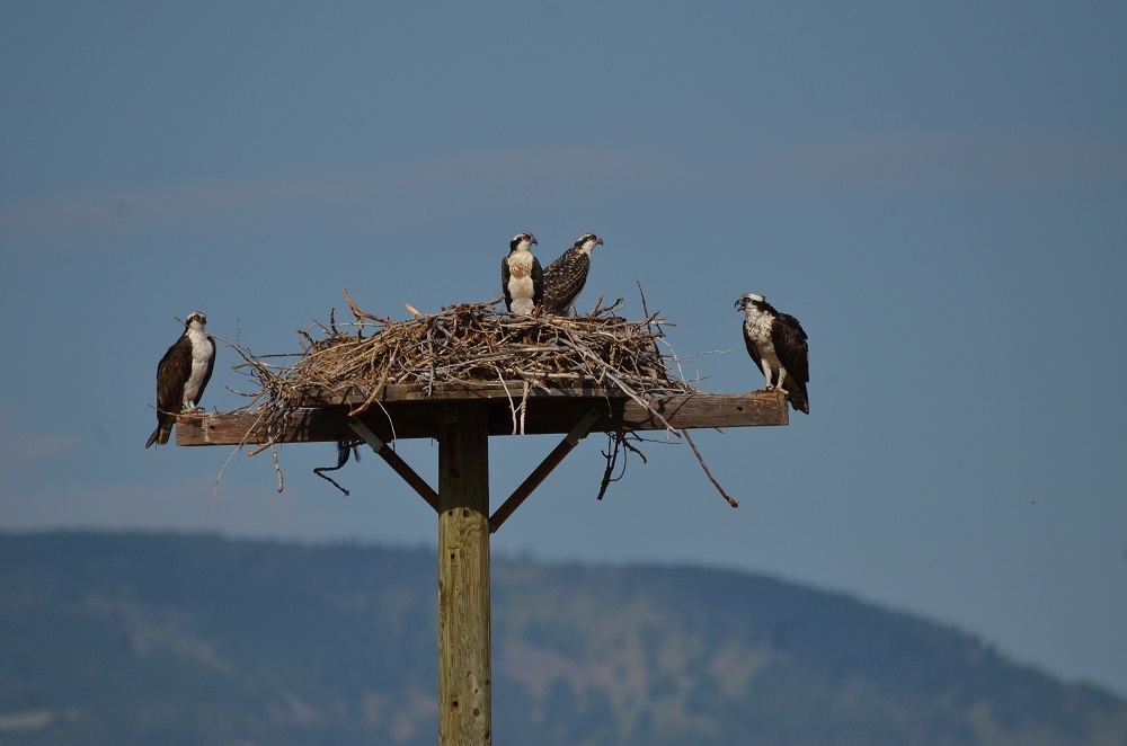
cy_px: 373
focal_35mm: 750
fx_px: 23427
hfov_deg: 2.8
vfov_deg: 1.8
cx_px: 564
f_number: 8
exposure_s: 1/4000
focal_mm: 500
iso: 400
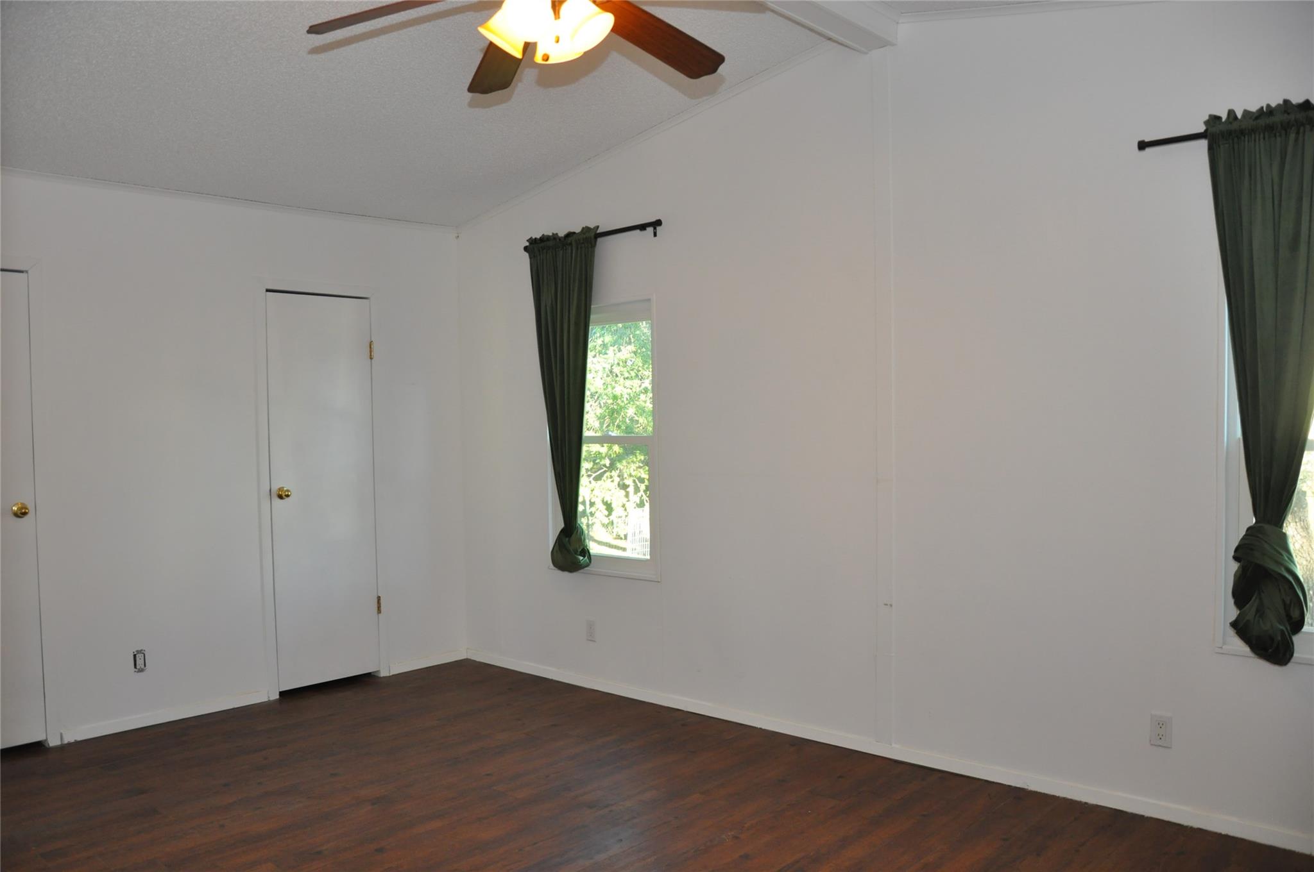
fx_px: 984
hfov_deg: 67.4
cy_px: 436
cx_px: 657
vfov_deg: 47.8
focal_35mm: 27
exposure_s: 1/60
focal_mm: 18
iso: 800
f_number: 4
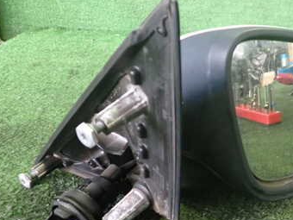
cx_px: 225
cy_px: 109
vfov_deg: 27.5
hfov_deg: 35.3
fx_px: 449
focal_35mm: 53
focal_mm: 5.4
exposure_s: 1/30
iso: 640
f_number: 2.3
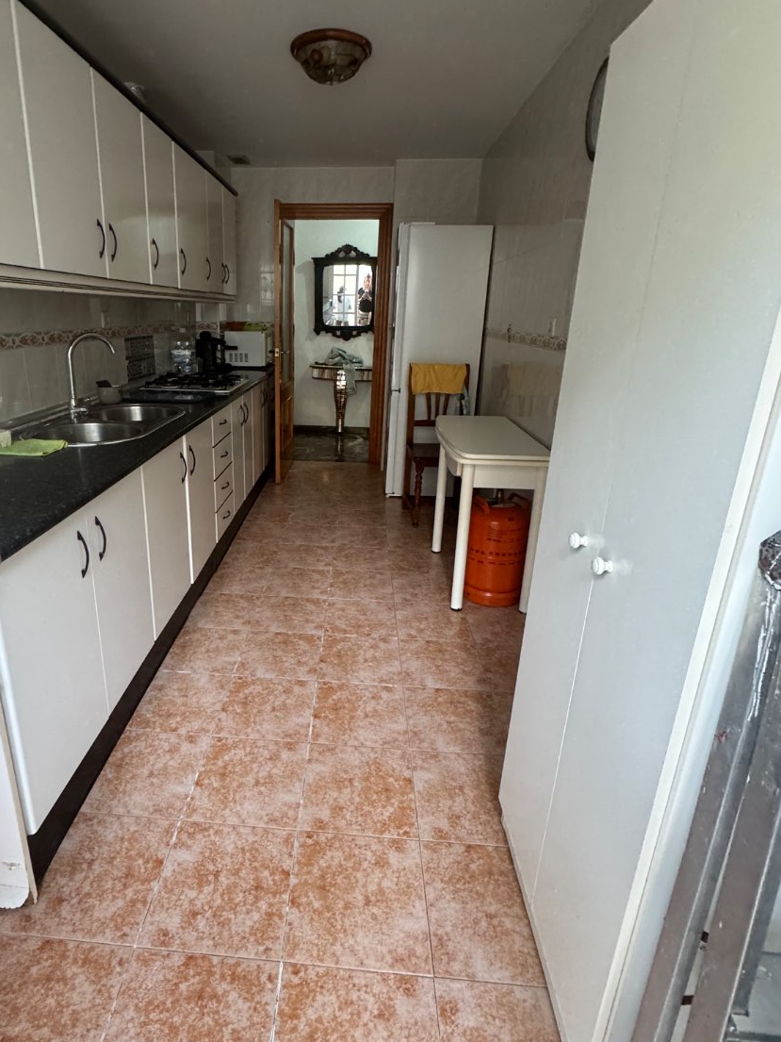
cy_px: 491
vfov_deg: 84.6
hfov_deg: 68.0
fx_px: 571
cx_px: 314
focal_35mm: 19
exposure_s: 1/72
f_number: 2.2
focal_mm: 2.22
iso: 320
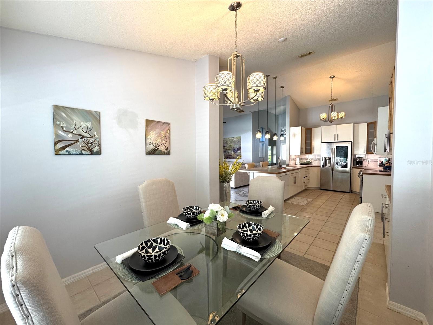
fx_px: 175
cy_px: 162
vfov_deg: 85.7
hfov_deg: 102.1
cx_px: 216
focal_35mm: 14
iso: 200
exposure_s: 1/120
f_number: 2.2
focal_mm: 2.22
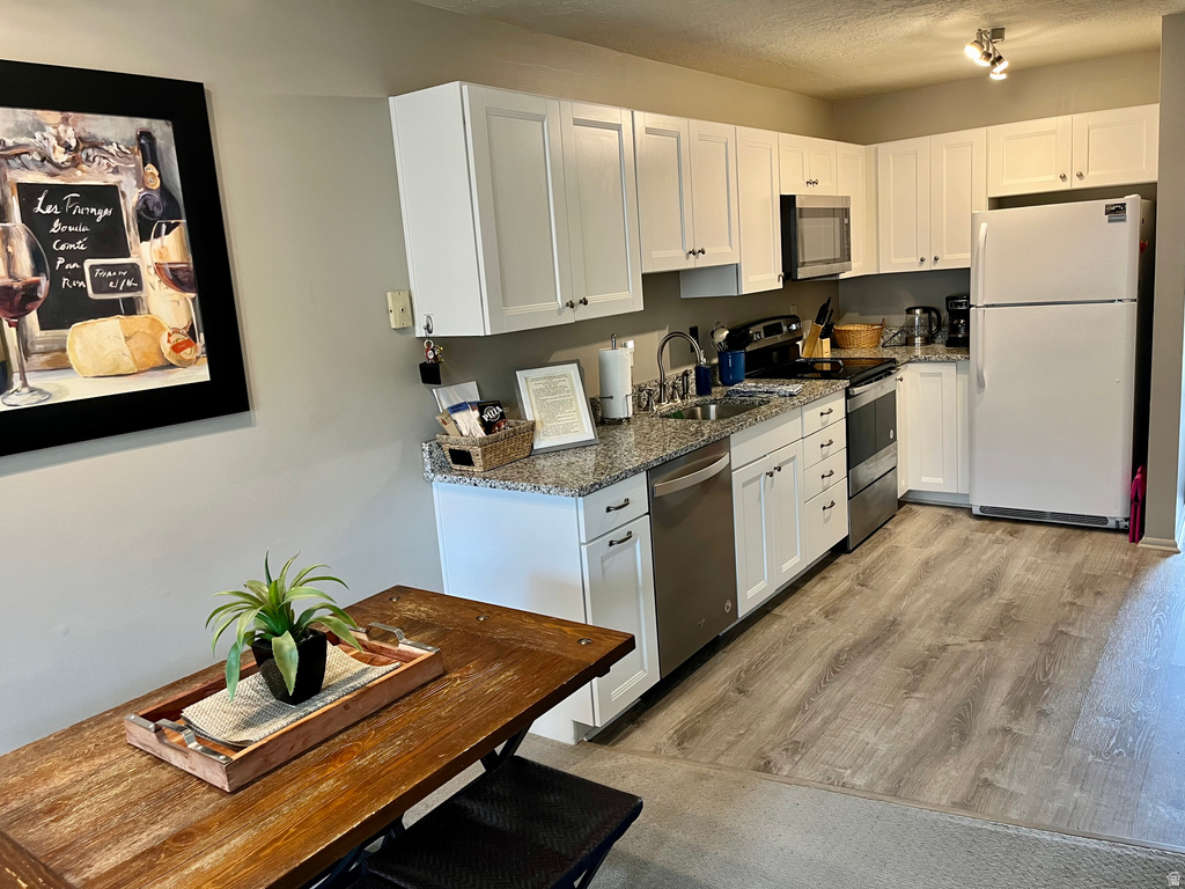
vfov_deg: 53.1
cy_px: 444
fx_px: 890
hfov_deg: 67.3
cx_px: 592
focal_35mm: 26
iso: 125
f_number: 1.6
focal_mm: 5.1
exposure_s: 1/60
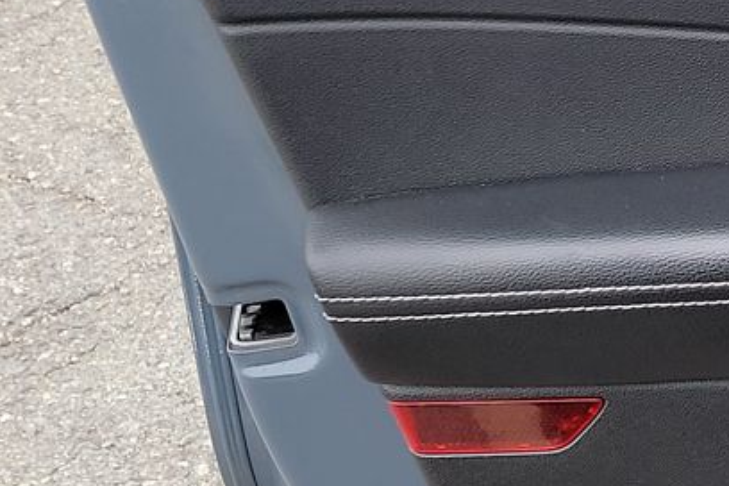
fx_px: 1984
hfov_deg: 18.0
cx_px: 1169
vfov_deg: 13.9
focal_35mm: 98
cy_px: 329
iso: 188
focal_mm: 6.7
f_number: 1.8
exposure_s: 1/59
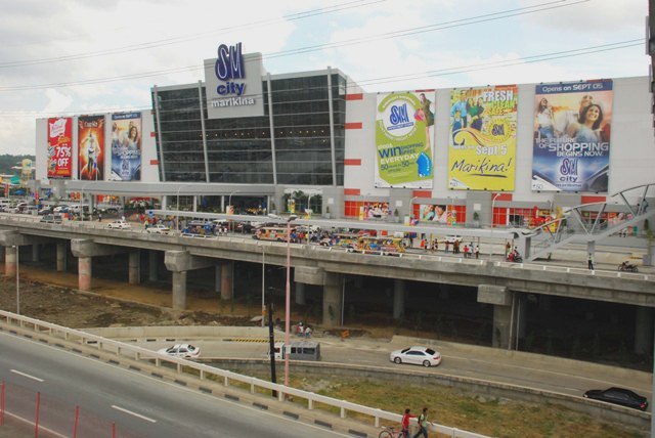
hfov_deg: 61.9
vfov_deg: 43.7
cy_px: 219
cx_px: 328
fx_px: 546
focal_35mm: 30
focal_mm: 20
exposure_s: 1/350
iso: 800
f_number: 9.5
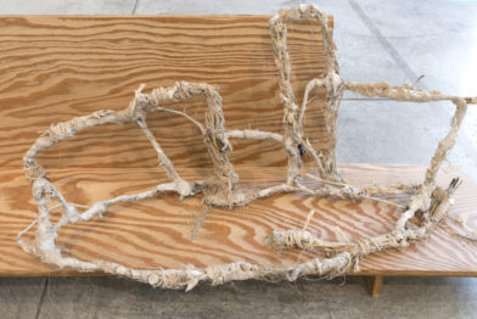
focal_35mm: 35
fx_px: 464
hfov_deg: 54.4
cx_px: 238
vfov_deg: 37.9
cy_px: 160
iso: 100
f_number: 16
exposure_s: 1/1.25
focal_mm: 35
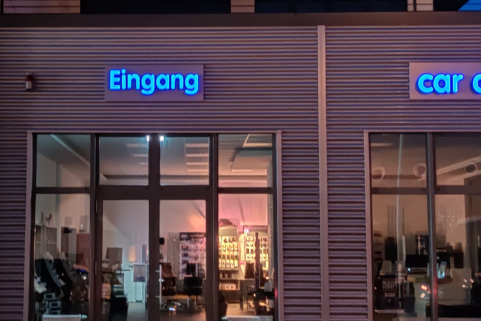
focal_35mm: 64
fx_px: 855
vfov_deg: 21.2
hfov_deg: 31.2
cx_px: 170
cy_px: 134
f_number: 1.65
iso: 3200
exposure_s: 1/14
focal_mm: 4.75
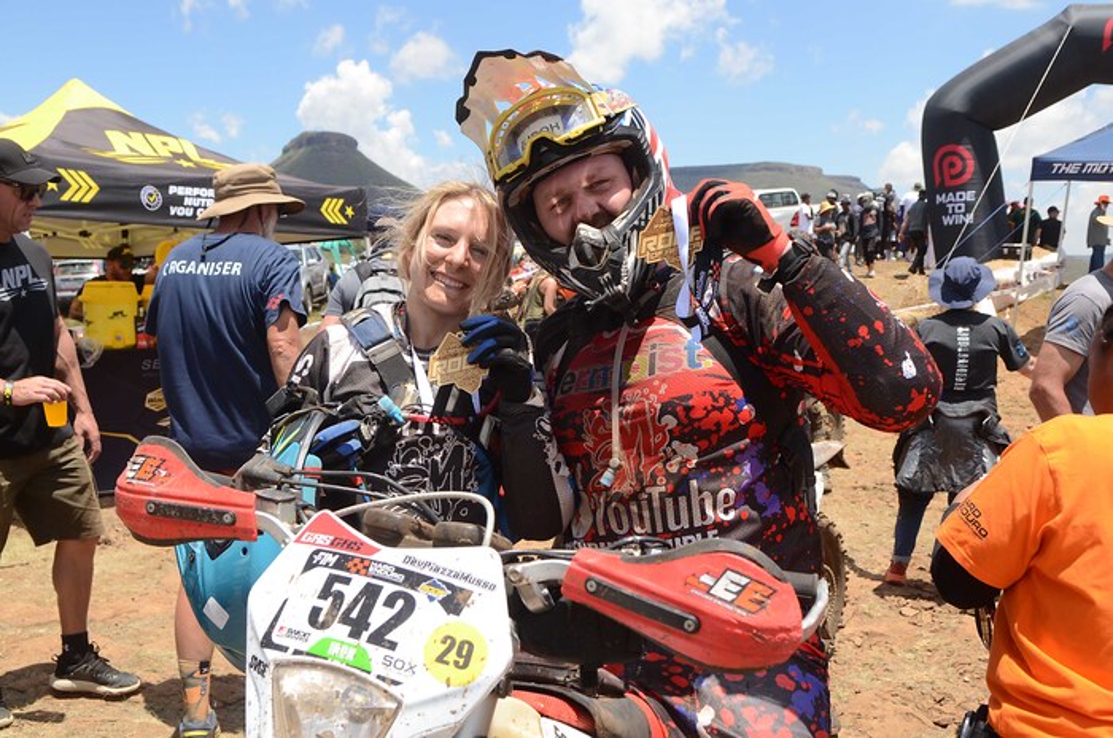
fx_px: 1759
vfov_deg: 23.7
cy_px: 369
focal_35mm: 57
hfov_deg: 35.1
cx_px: 556
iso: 400
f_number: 5.6
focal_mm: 38
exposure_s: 1/1250
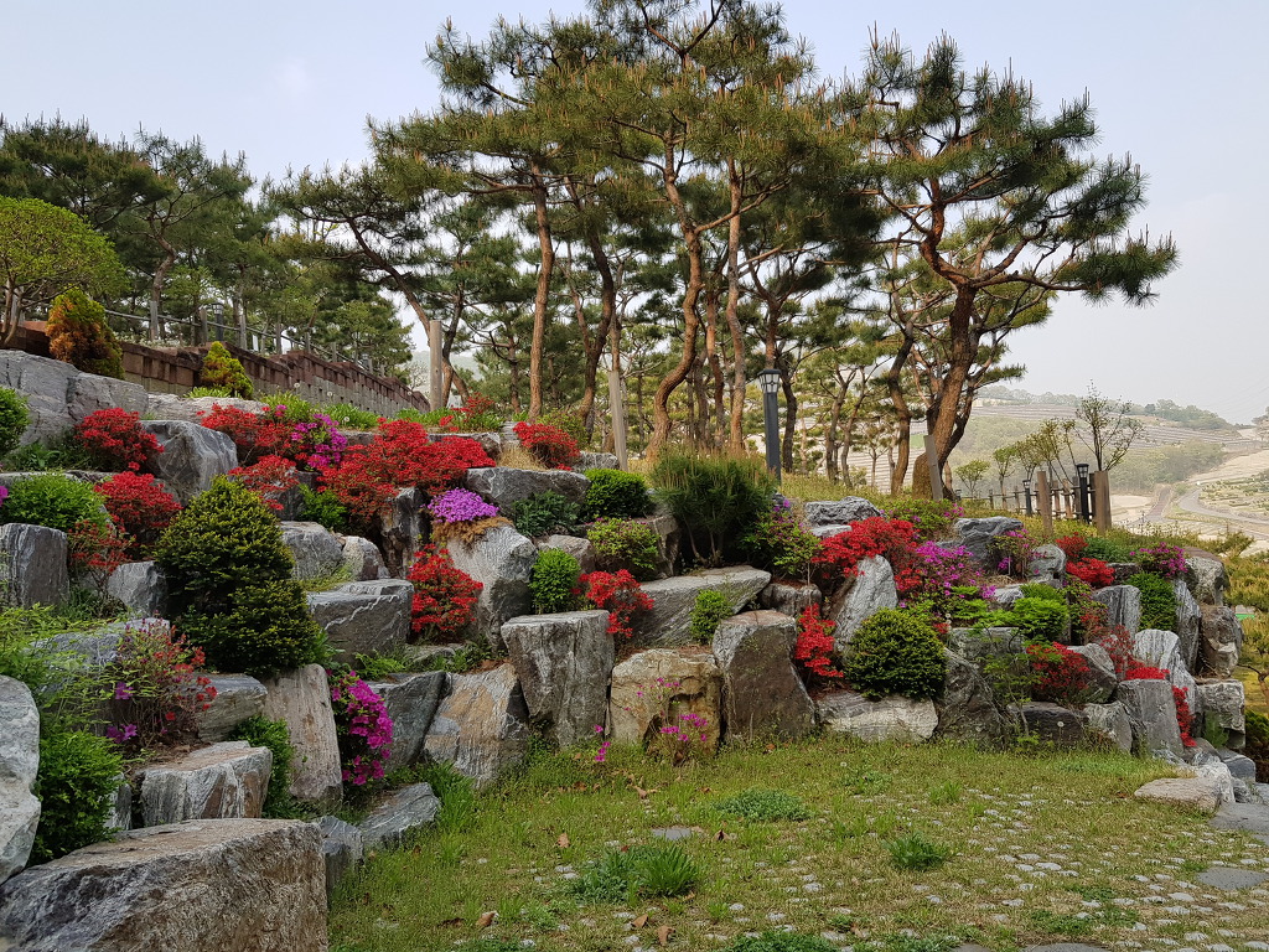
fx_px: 953
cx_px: 634
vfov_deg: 53.1
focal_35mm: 26
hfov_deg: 67.3
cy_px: 476
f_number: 1.7
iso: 40
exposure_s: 1/838
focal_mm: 4.3
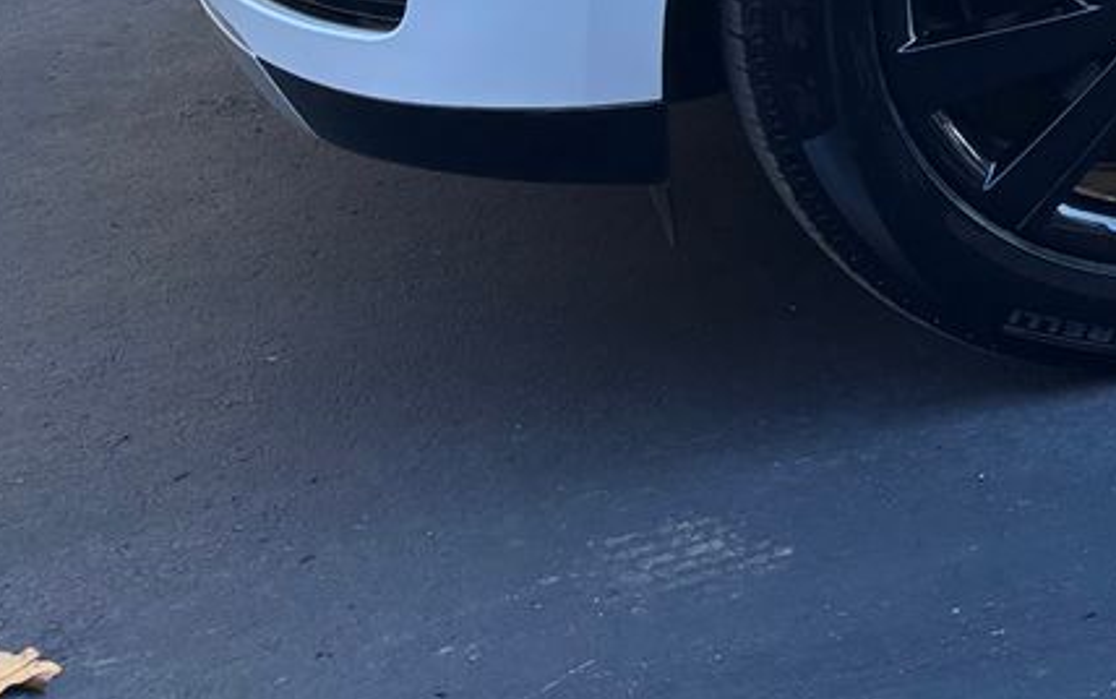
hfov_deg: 16.7
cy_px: -490
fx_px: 3134
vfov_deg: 11.9
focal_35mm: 103
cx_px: 2026
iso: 40
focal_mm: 5.96
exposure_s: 1/212
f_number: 1.6
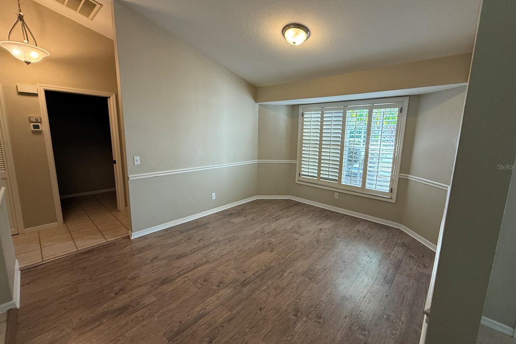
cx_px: 263
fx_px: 215
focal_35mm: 15
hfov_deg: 100.4
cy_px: 167
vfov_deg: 77.3
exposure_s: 1/120
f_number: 2.2
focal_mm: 2.22
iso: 160
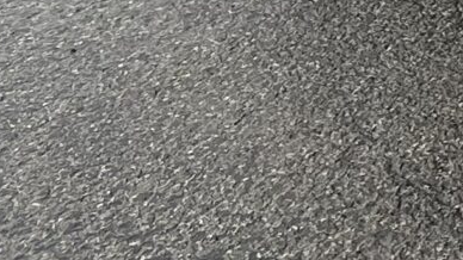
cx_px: 1036
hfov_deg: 10.3
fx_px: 2295
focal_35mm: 187
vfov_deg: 6.0
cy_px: -541
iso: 50
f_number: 1.5
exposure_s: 1/738
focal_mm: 5.7
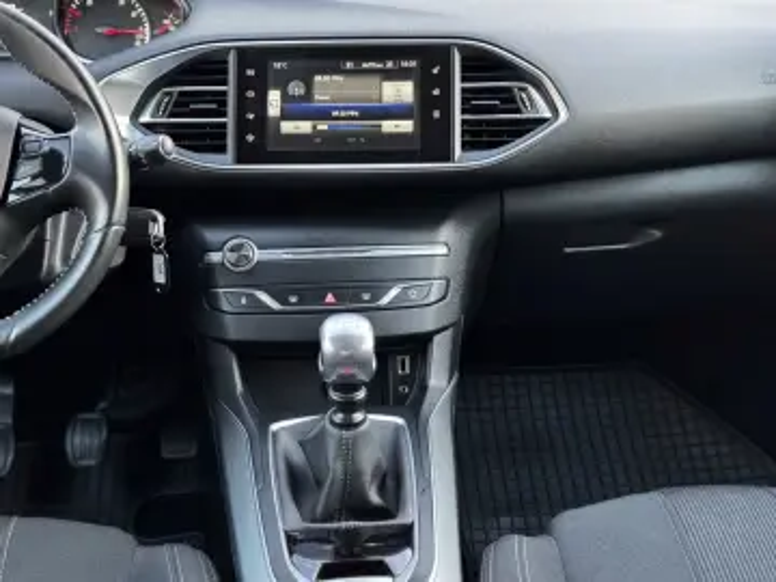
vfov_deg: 30.3
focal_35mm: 48
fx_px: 1076
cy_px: 291
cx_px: 388
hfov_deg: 39.7
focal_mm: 6.76
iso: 500
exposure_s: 1/31
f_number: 1.78
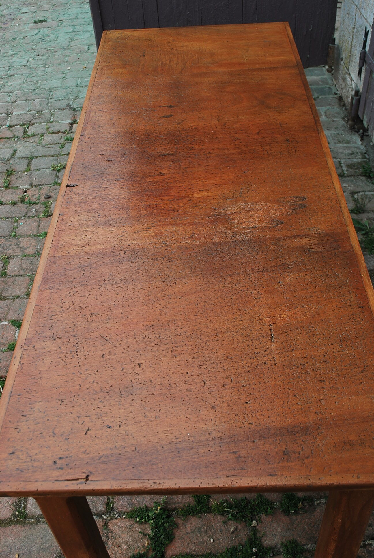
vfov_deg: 49.5
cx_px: 187
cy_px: 279
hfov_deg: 34.3
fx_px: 606
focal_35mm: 39
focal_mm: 26
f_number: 5.6
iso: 125
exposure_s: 1/125
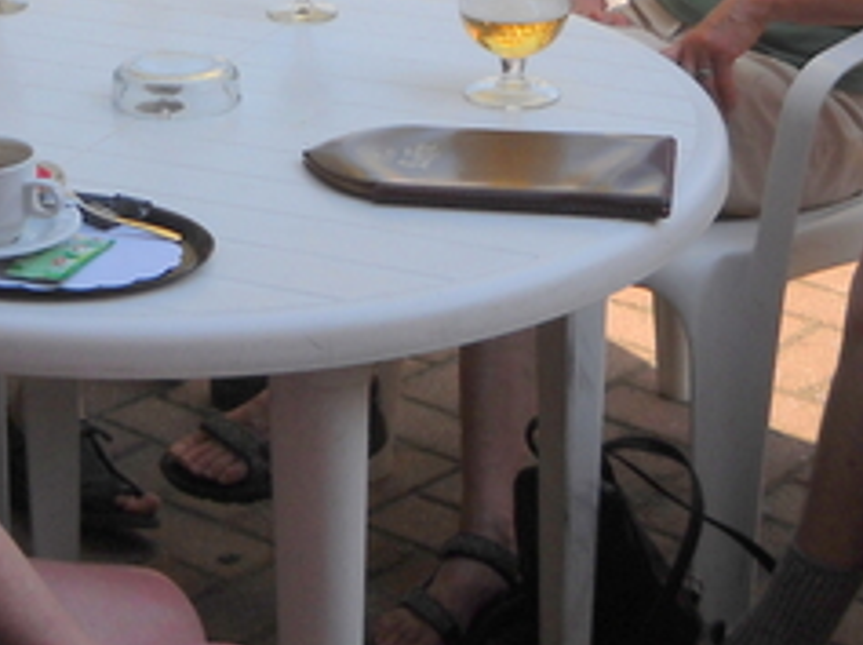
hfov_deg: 18.9
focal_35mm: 104
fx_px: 2589
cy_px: 40
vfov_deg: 14.0
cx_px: 284
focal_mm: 6.72
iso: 64
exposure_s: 1/260
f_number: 5.5
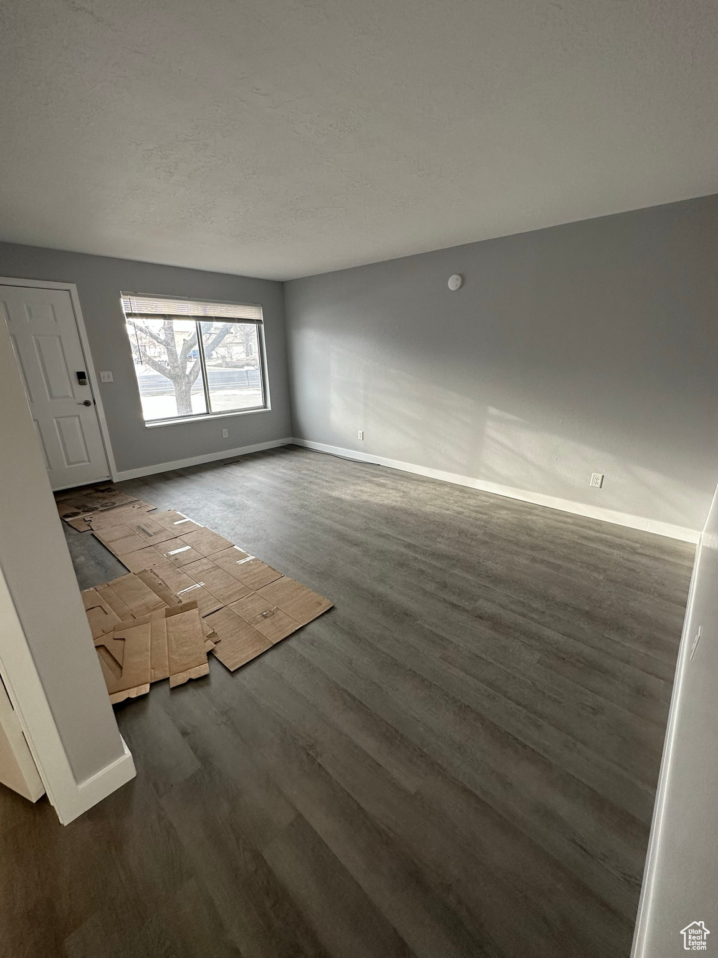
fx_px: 387
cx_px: 359
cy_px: 479
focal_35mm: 14
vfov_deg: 102.1
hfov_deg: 85.7
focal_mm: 2.22
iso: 160
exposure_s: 1/120
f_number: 2.2
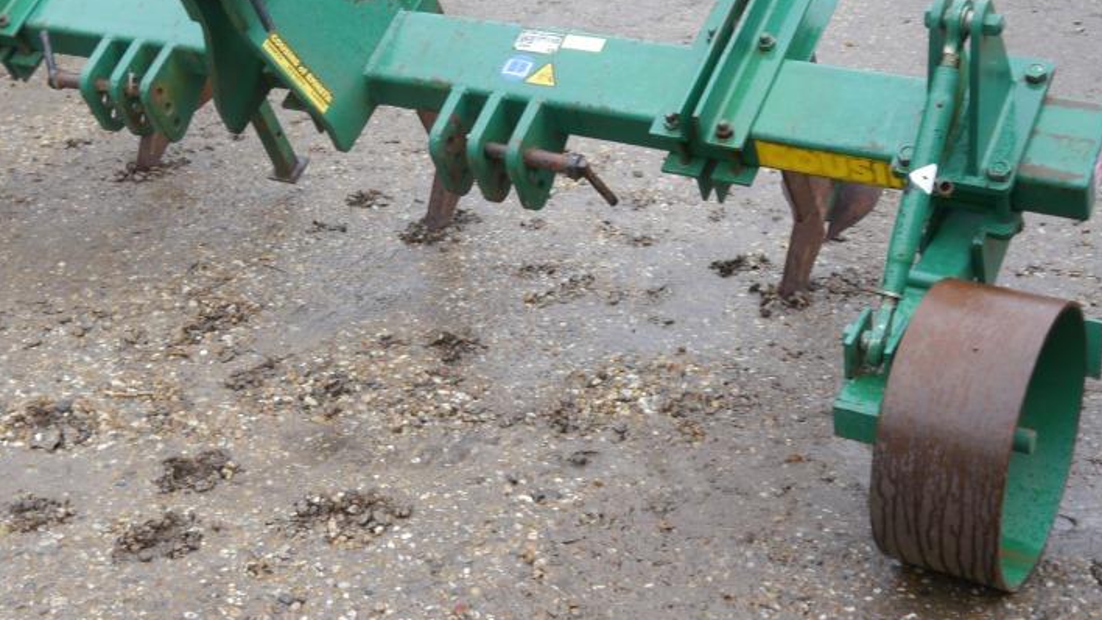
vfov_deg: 19.0
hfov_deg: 33.0
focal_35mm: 63
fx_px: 1841
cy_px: 188
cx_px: 361
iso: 160
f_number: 4.2
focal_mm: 20
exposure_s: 1/60
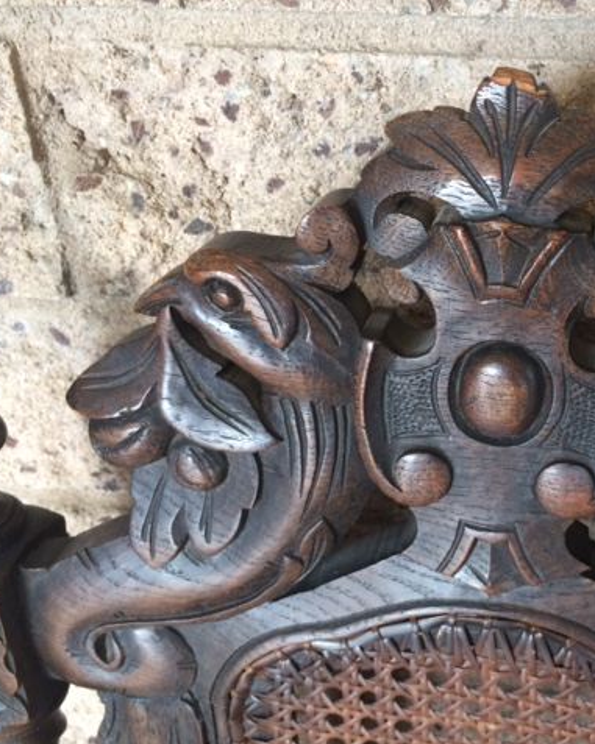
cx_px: 476
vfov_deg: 48.0
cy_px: 373
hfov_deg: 37.7
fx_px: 837
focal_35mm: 38
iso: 40
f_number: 2.2
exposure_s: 1/30
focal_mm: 4.15
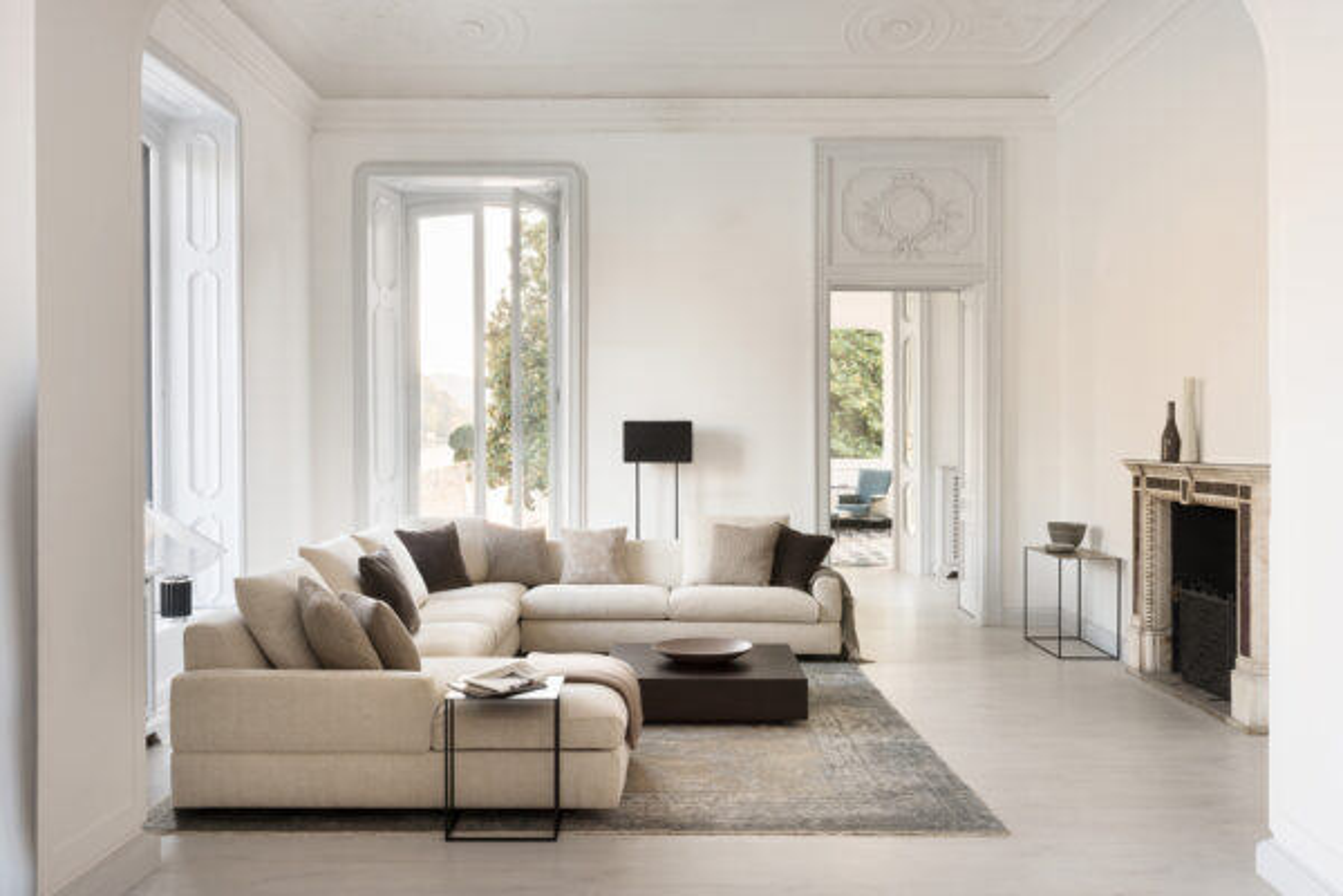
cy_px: 448
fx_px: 1268
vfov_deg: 38.9
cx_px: 672
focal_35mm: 34
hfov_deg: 55.8
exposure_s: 1/8
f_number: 14
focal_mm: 34
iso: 100
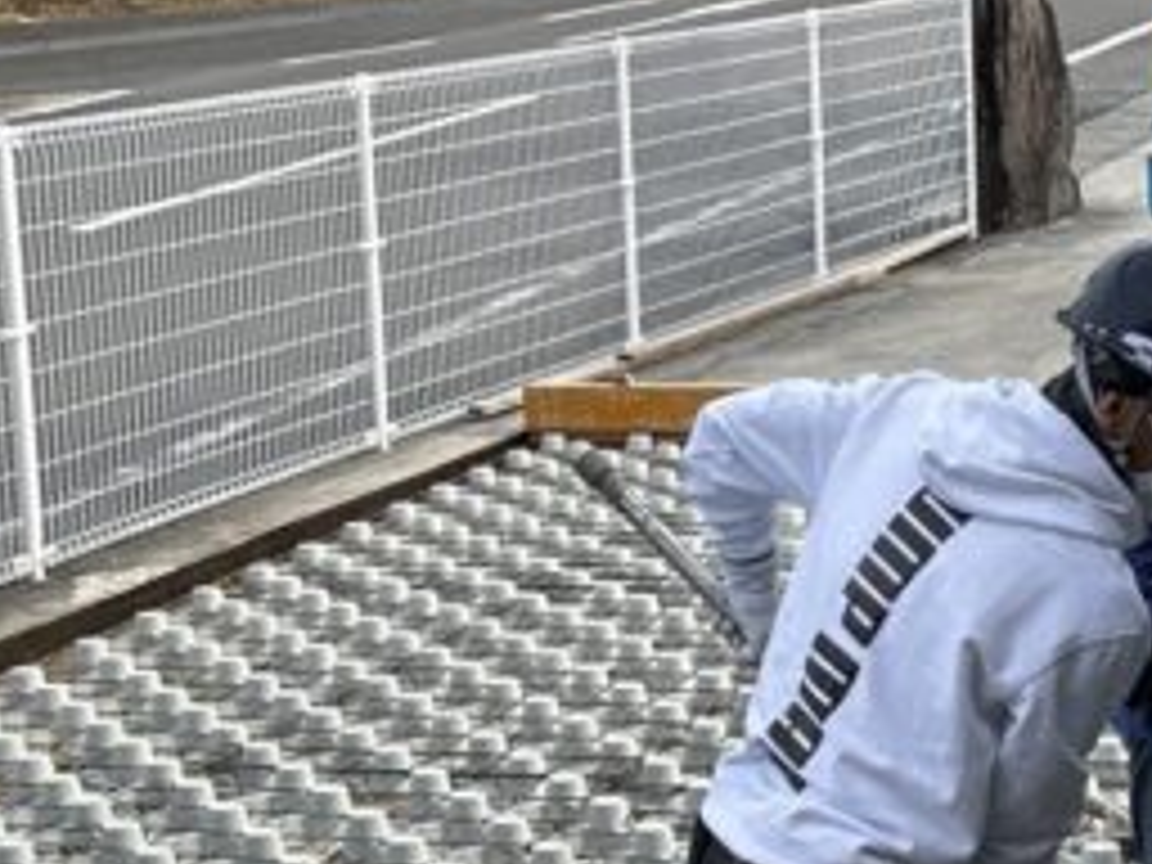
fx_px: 3461
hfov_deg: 18.6
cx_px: 1058
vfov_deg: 14.2
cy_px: 450
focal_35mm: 104
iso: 50
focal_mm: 5.7
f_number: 1.5
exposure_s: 1/1124
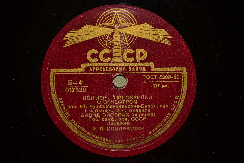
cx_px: 122
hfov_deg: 24.6
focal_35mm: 82
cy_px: 82
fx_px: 559
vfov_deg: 16.6
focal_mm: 55
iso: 100
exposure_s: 1/200
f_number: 5.6
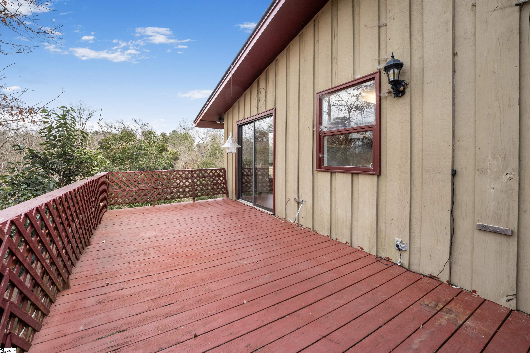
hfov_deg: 104.3
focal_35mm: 14
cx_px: 265
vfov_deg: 81.2
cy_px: 176
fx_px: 206
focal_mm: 14
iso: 160
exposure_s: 1/25
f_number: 7.1
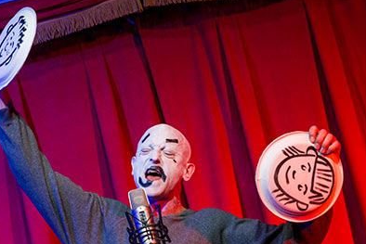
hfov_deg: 19.8
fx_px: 1047
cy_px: 175
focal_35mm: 103
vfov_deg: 13.3
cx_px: 174
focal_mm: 70
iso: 1600
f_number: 2.8
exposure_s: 1/250
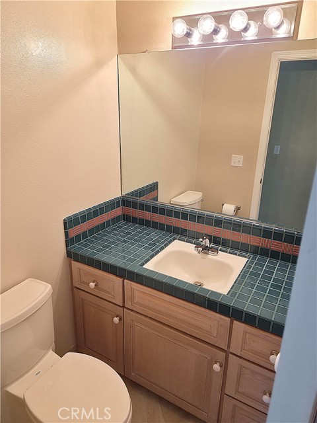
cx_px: 158
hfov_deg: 58.9
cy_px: 212
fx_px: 281
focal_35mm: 23
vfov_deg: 73.9
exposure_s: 1/60.2
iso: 160
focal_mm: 5.4
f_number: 1.8
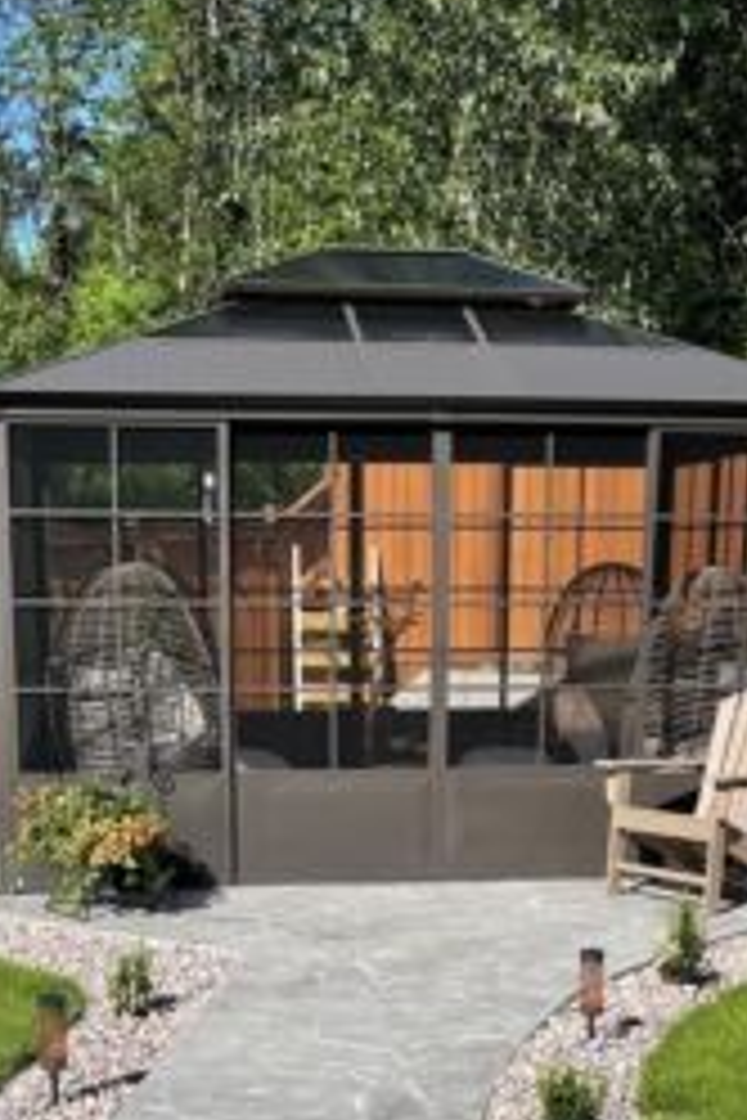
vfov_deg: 32.9
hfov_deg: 23.4
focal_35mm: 58
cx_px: 356
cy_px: 983
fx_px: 1805
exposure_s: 1/2597
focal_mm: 5.1
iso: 32
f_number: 1.6
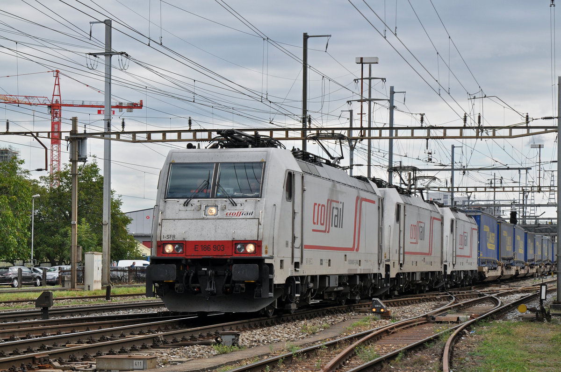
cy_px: 186
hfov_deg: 19.5
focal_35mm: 105
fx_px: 1634
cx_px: 280
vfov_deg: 13.0
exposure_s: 1/1000
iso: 400
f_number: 8
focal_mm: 70
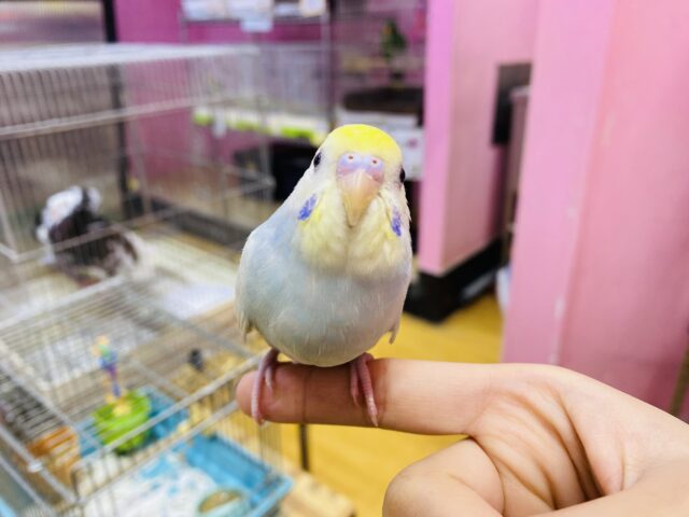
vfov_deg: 54.9
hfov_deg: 69.4
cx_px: 344
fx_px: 498
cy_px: 258
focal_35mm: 25
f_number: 1.8
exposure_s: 1/100
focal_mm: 4.25
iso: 125
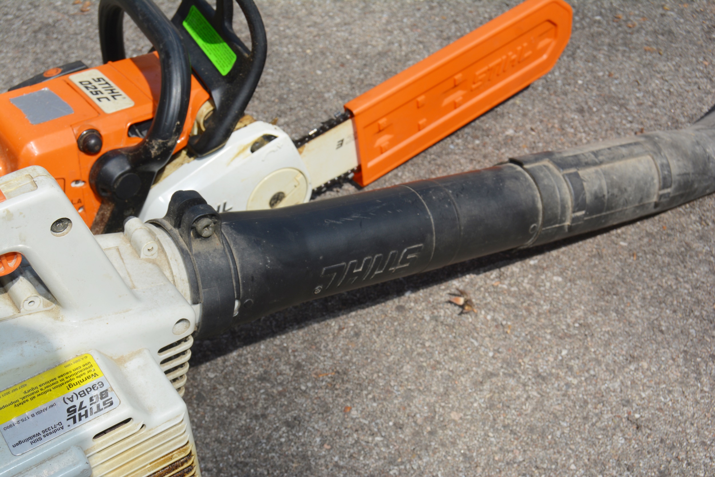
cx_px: 358
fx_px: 1013
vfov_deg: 26.5
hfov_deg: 38.9
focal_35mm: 51
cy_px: 238
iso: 100
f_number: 10
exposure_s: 1/200
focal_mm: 34
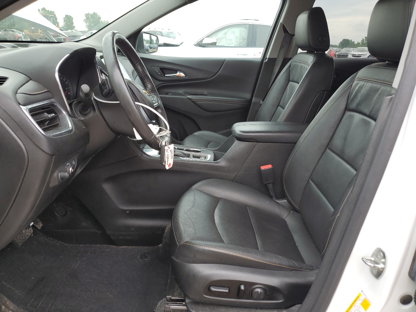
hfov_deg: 67.3
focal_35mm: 26
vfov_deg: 53.1
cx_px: 208
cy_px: 156
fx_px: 312
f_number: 1.5
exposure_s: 1/238
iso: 50
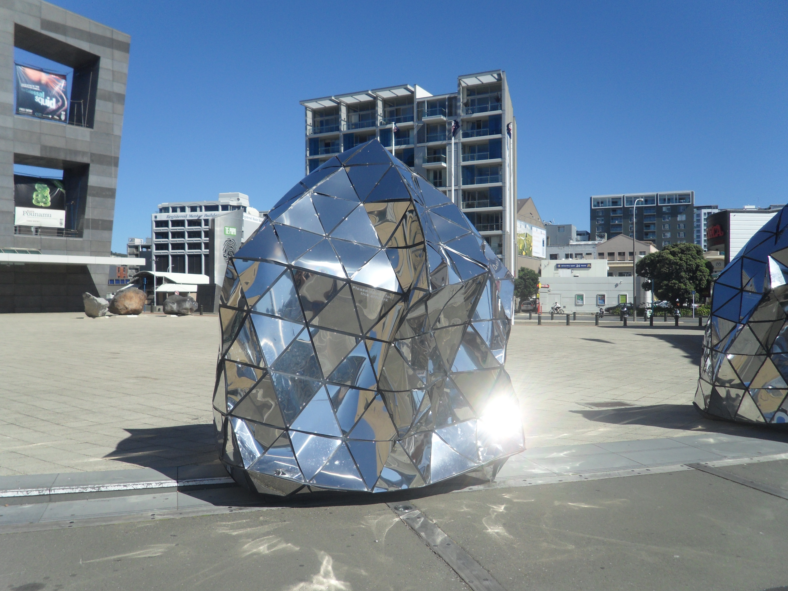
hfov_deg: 60.0
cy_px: 296
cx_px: 394
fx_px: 683
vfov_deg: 46.8
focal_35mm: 30
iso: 80
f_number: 9.5
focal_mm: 5.3
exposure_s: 1/180
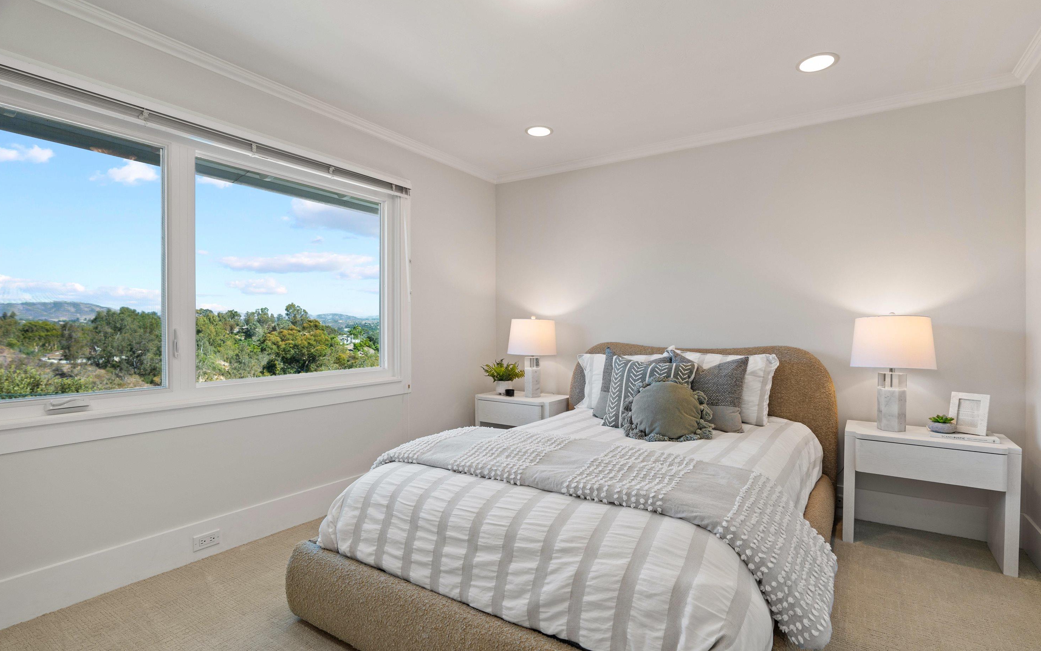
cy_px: 340
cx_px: 539
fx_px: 482
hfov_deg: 94.3
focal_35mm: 17
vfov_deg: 68.0
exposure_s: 1/13
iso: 250
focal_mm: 16
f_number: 5
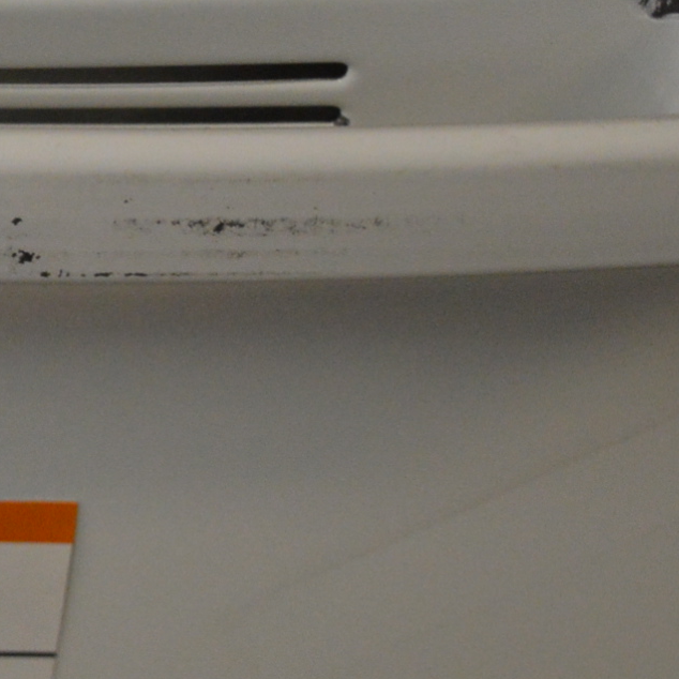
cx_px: -341
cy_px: 254
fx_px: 5637
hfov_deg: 6.8
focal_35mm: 254
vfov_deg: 6.9
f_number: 5
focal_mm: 42
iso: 1400
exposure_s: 1/60
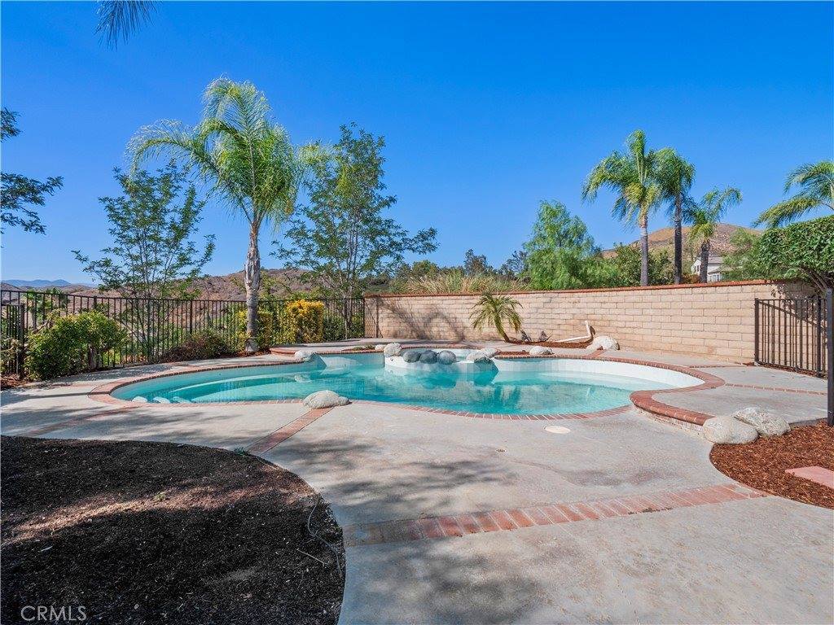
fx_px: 385
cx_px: 417
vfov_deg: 78.1
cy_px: 312
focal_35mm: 16
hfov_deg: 94.5
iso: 200
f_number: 8
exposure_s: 1/320
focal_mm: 8
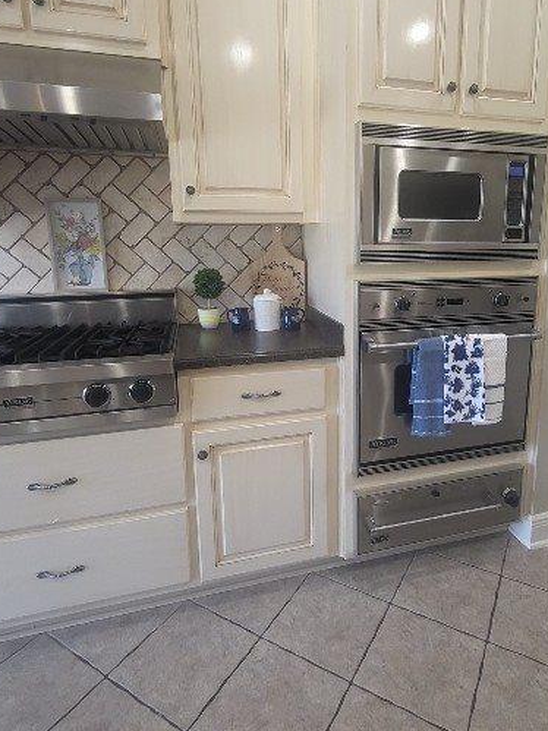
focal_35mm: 20
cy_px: 312
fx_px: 422
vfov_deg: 81.2
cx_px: 330
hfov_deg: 65.3
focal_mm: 1.74
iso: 160
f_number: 2.2
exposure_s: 1/60
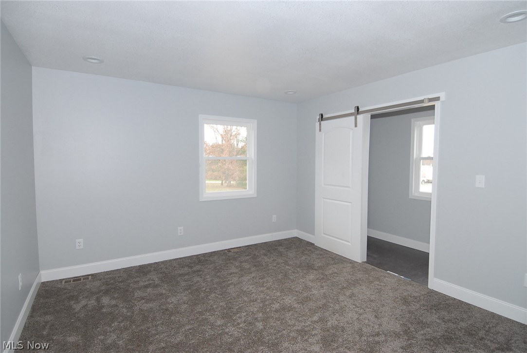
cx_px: 264
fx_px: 264
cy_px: 176
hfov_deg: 90.0
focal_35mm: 18
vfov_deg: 67.5
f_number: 6.3
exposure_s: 1/60
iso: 500
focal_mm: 12
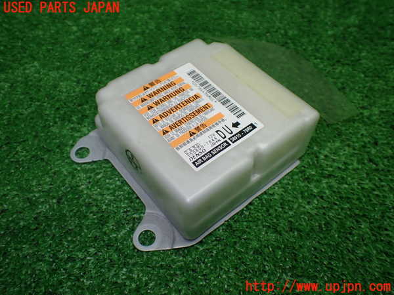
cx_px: 197
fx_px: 341
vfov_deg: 46.8
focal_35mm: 30
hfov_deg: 60.0
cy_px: 148
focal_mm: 5.4
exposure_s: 1/125
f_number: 2.3
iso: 160
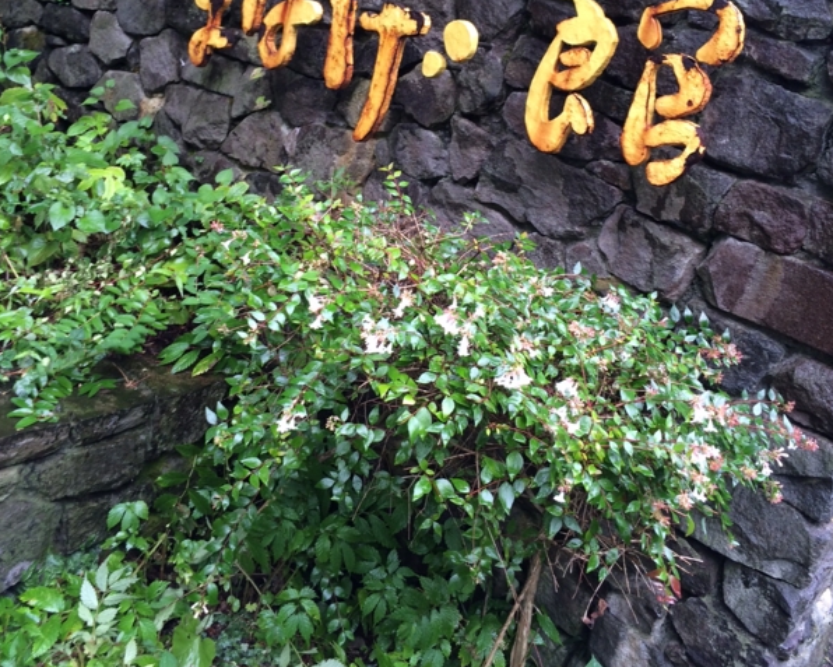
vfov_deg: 38.1
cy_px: 159
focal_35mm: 38
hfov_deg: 47.9
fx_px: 937
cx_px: 416
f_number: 2.2
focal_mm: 4.15
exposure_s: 1/60
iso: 40
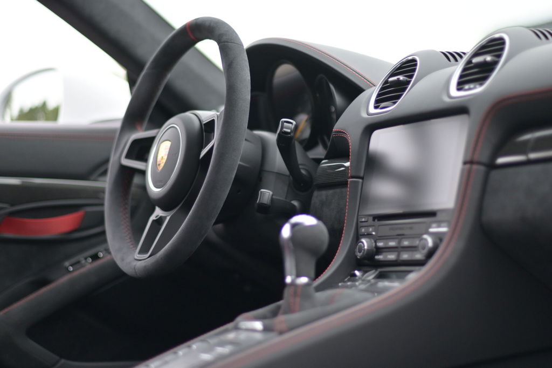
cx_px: 276
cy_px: 184
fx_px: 1150
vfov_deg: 18.2
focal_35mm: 75
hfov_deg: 27.0
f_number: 1.4
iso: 560
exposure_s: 1/4000
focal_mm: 50
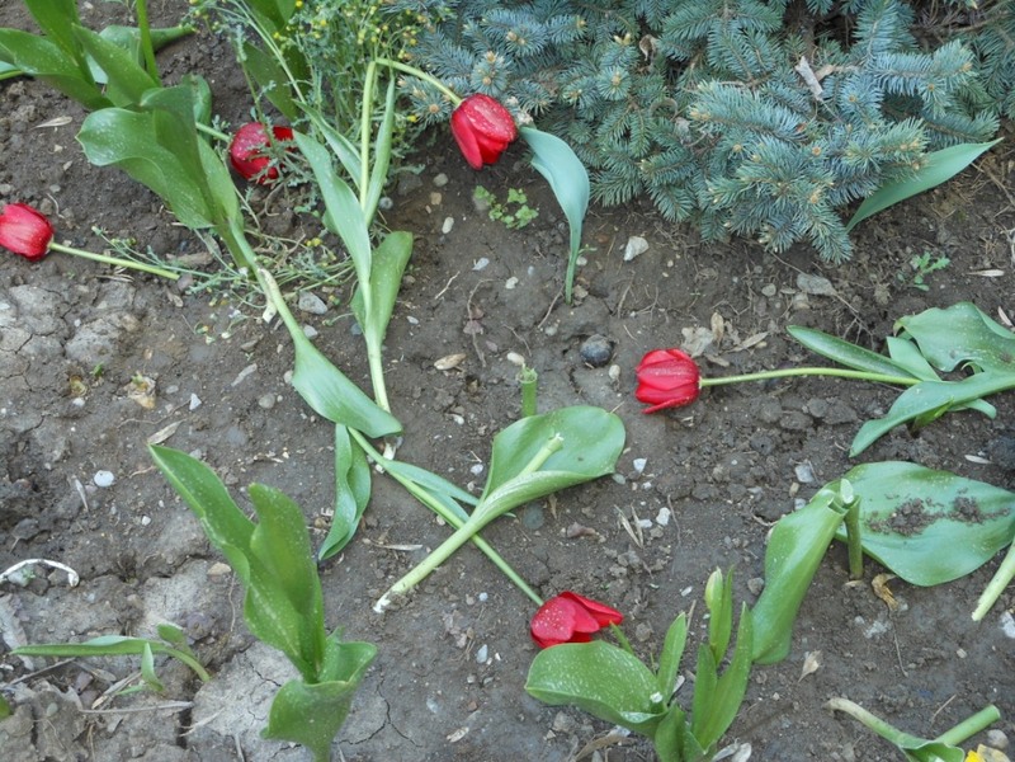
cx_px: 508
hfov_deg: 33.8
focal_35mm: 57
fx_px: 1671
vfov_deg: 25.7
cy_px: 381
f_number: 4.1
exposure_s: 1/60
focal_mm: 10.2
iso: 100
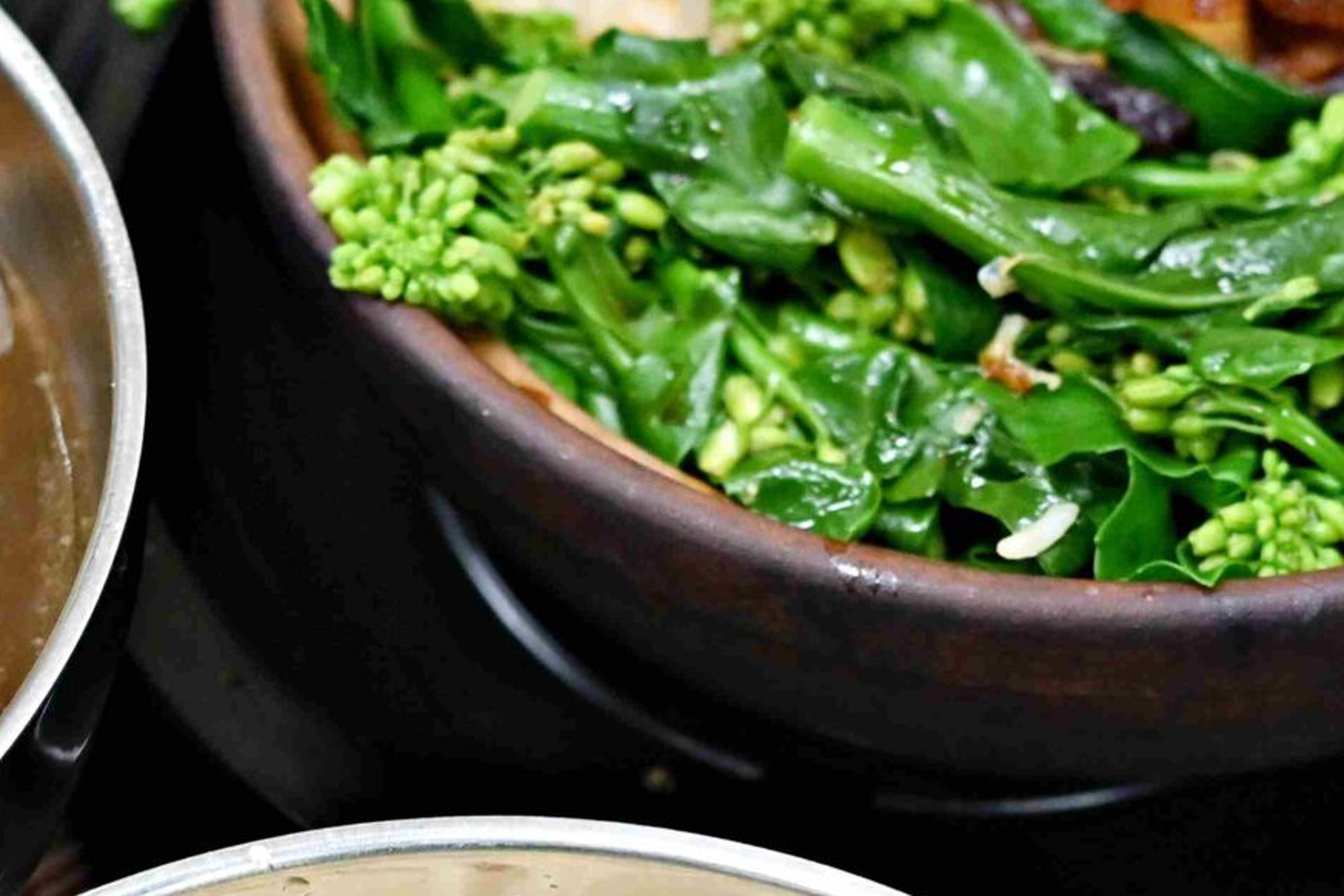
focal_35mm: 220
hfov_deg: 9.3
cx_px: 265
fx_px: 8213
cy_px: 826
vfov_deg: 6.2
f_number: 3.2
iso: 900
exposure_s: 1/200
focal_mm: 50
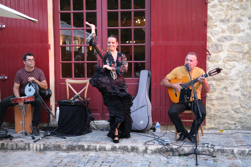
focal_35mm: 48
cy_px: 84
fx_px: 335
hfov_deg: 41.1
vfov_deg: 28.1
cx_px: 126
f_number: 1.8
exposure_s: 1/105
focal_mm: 32
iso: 200
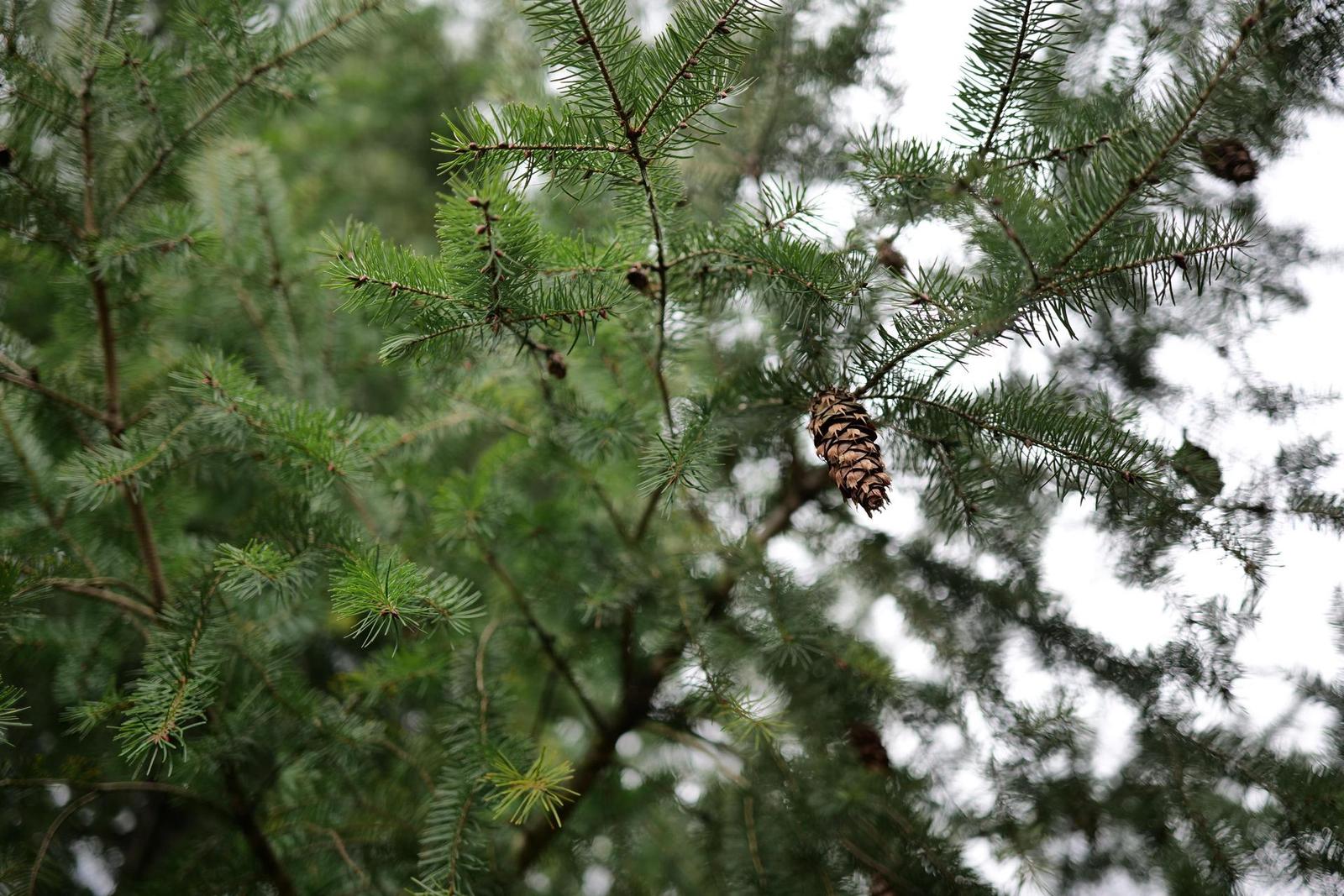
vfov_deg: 37.9
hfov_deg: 54.4
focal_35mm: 35
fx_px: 1307
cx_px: 672
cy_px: 448
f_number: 1.8
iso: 100
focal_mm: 35
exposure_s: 1/250
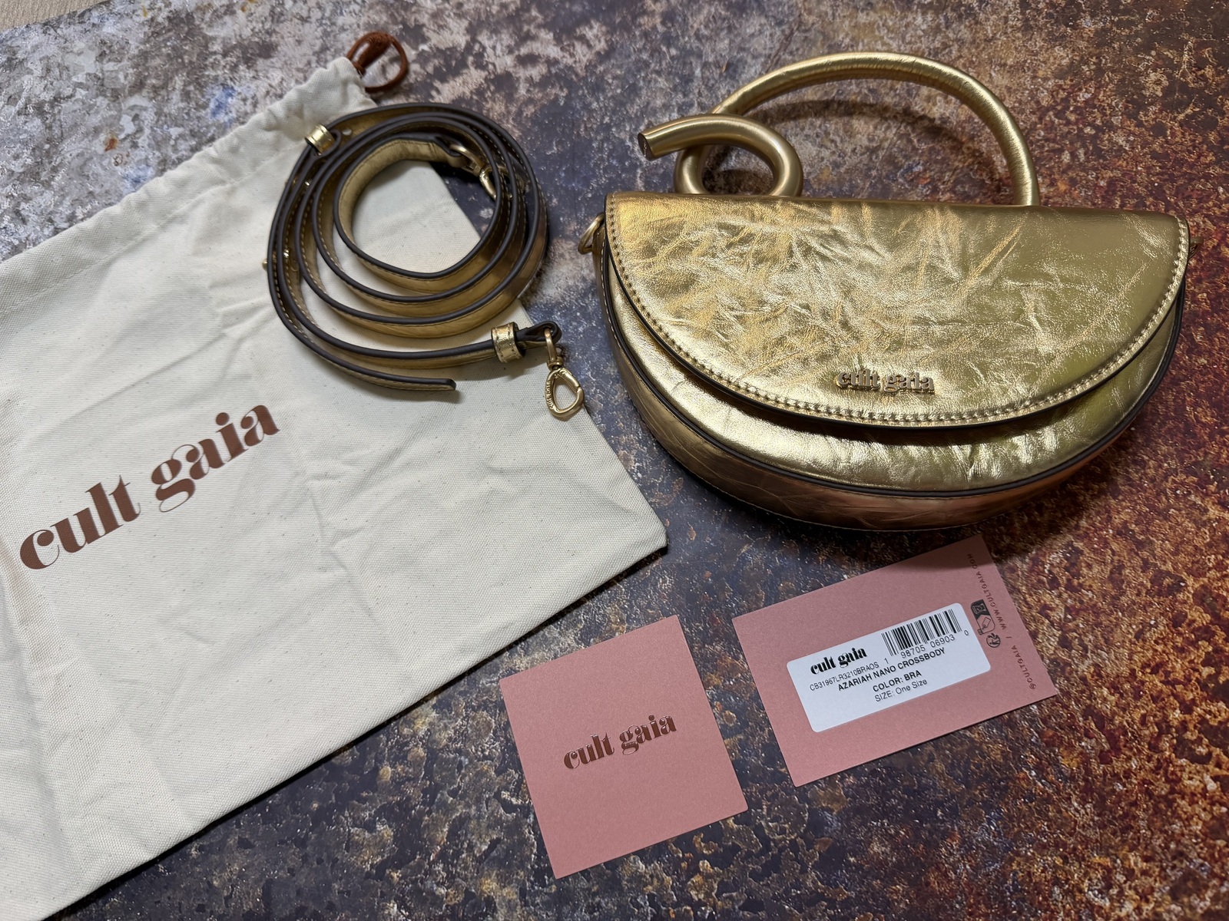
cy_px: 460
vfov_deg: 56.8
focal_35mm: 24
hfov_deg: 71.6
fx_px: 852
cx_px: 614
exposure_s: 1/100
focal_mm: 6.76
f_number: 1.78
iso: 200
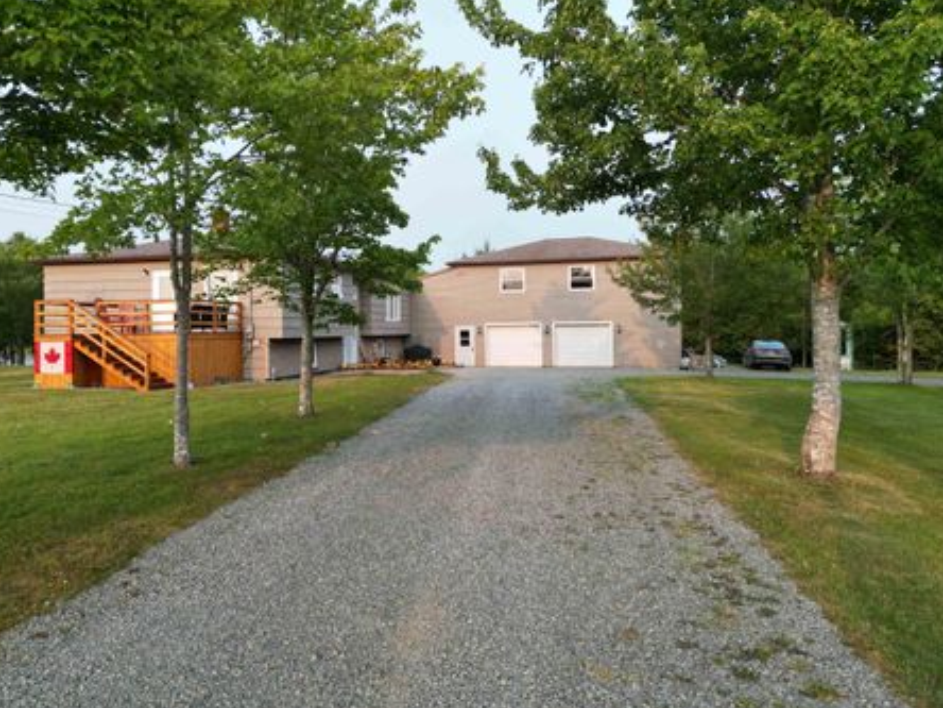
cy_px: 324
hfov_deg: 65.2
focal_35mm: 27
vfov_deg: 51.3
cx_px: 429
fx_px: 736
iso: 160
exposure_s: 1/640
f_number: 1.7
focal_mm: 6.72
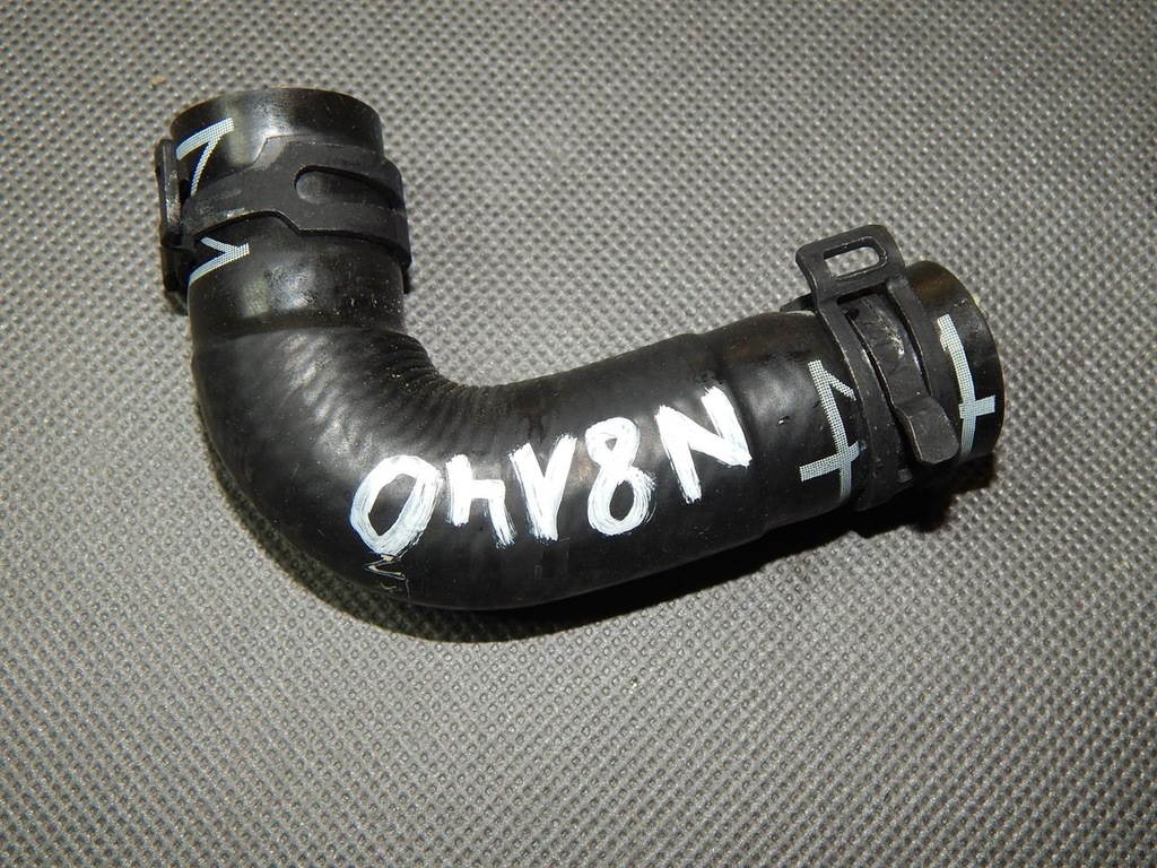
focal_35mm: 43
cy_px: 434
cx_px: 578
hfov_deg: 43.9
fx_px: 1437
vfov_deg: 33.6
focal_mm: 7.7
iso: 200
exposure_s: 1/30
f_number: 7.1
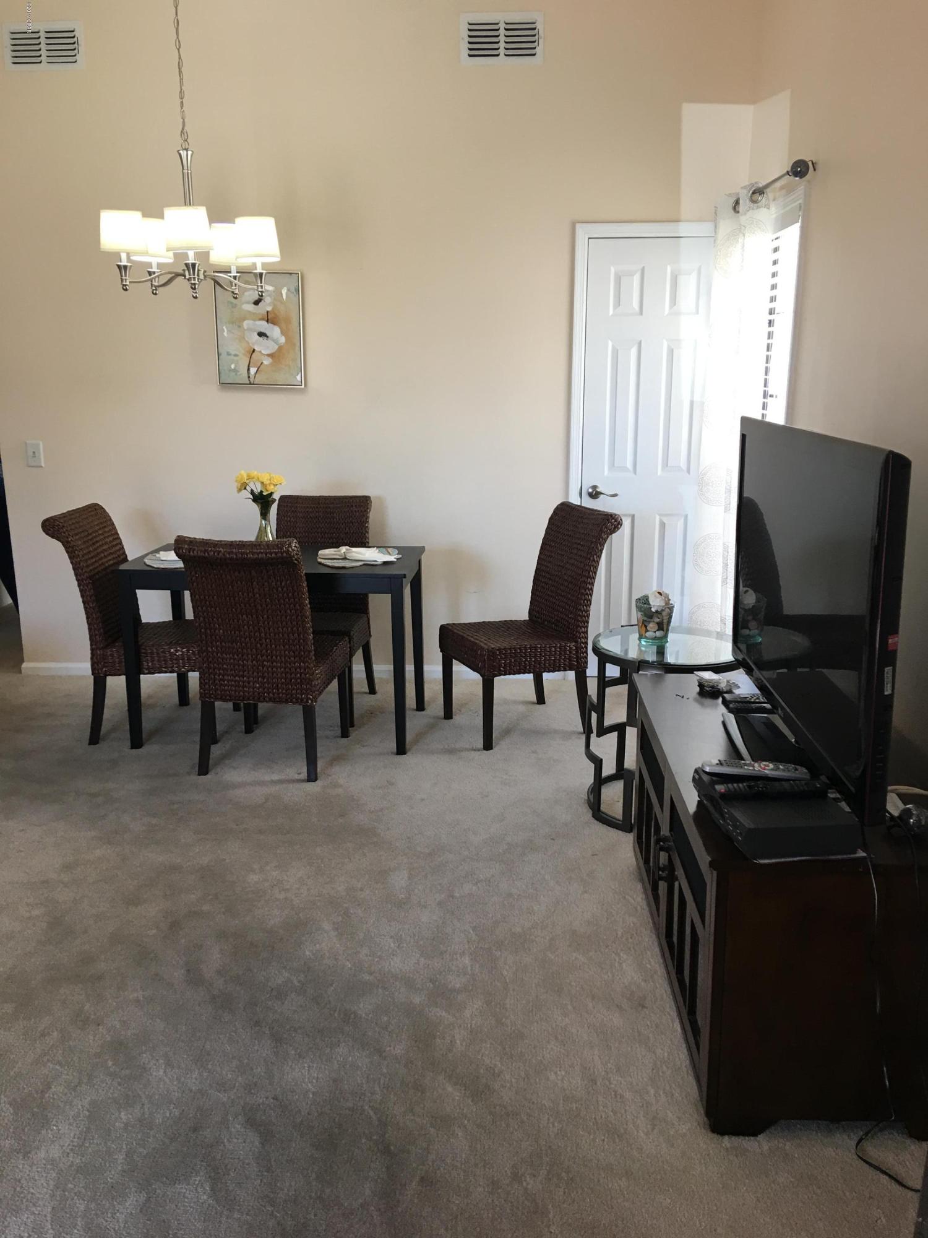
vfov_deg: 61.7
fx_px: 1037
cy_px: 619
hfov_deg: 48.2
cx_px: 464
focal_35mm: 29
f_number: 2.2
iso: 25
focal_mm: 4.15
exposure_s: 1/30
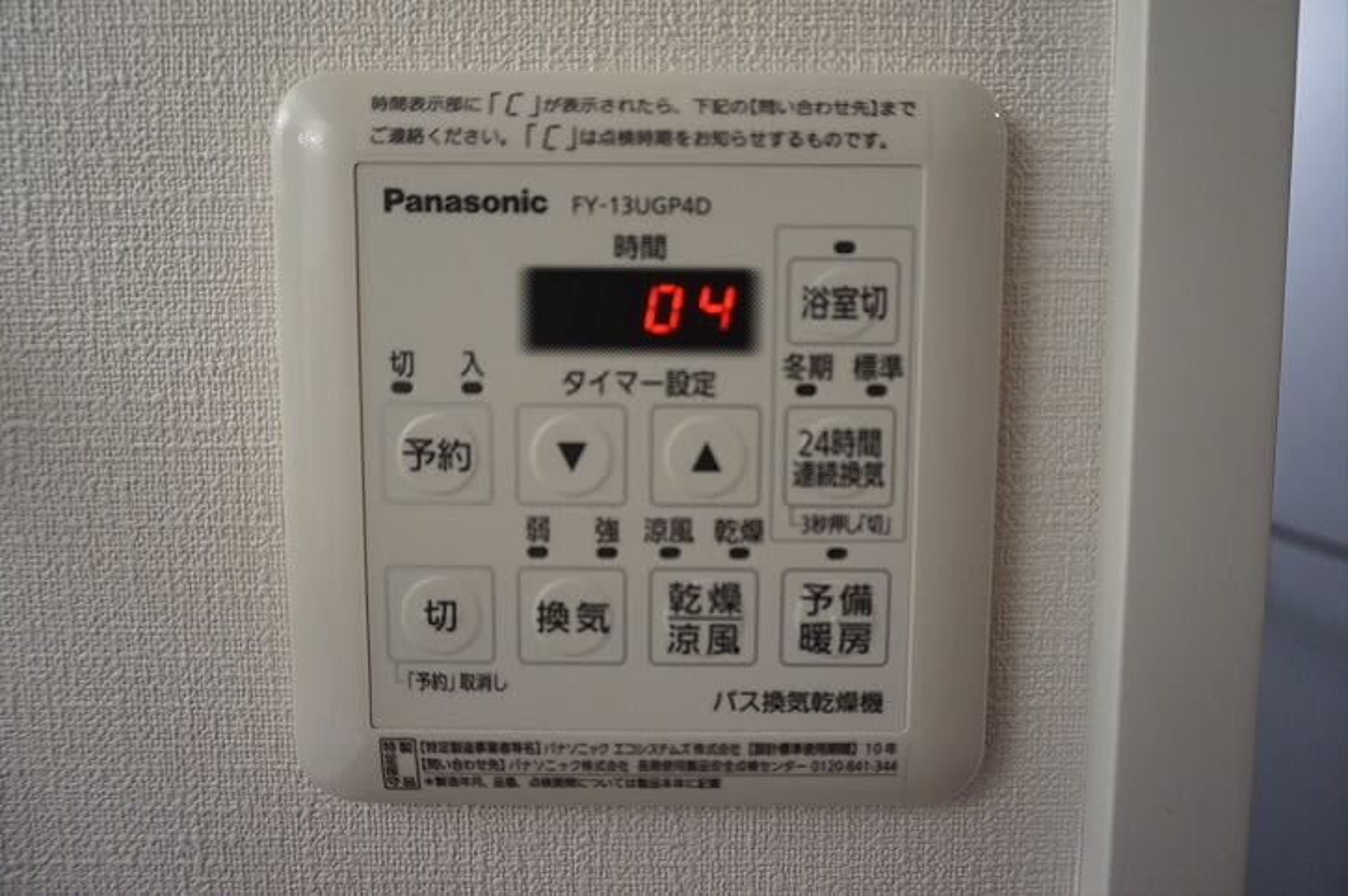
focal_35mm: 24
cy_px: 448
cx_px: 674
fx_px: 898
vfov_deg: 53.0
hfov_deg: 73.8
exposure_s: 1/160
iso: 1600
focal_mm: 16
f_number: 4
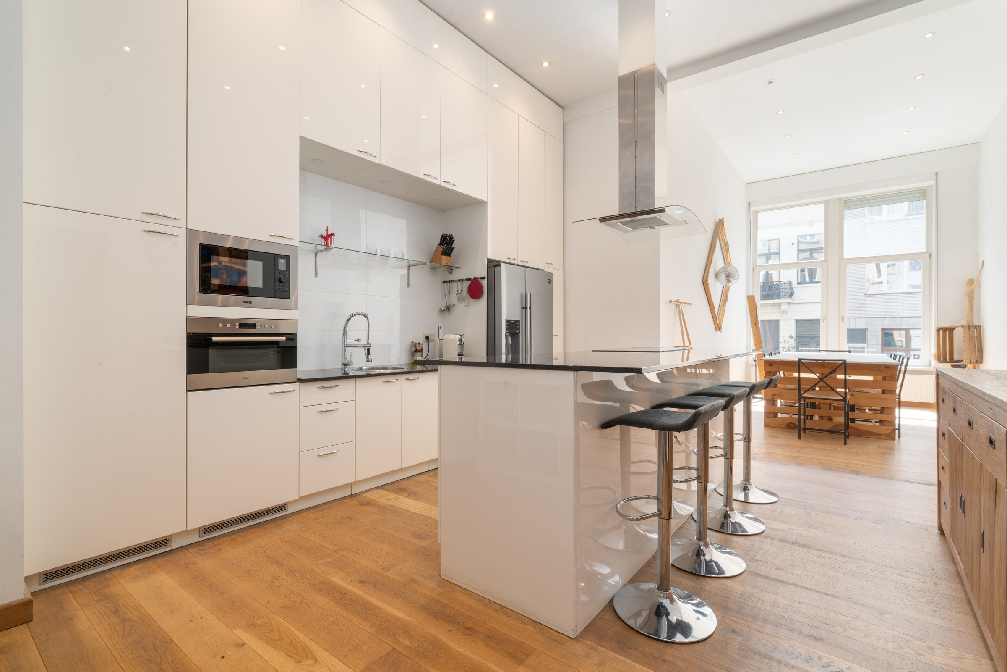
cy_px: 336
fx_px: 448
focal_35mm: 16
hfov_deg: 96.7
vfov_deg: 73.7
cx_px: 504
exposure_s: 1/1.25
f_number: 11
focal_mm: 16
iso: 250
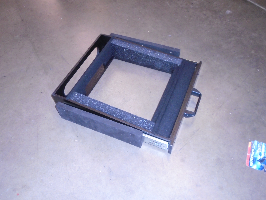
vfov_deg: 45.4
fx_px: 238
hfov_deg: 58.4
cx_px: 133
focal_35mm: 31
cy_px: 100
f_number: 3.5
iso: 400
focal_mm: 5.5
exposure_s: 1/40
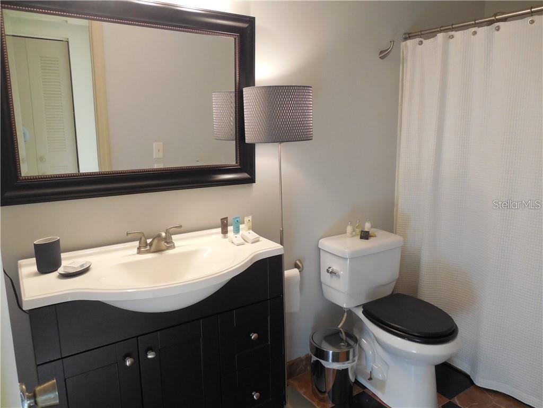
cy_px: 204
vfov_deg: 54.9
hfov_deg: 69.4
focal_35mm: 25
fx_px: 392
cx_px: 272
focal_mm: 4.5
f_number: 3.3
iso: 400
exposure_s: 1/30
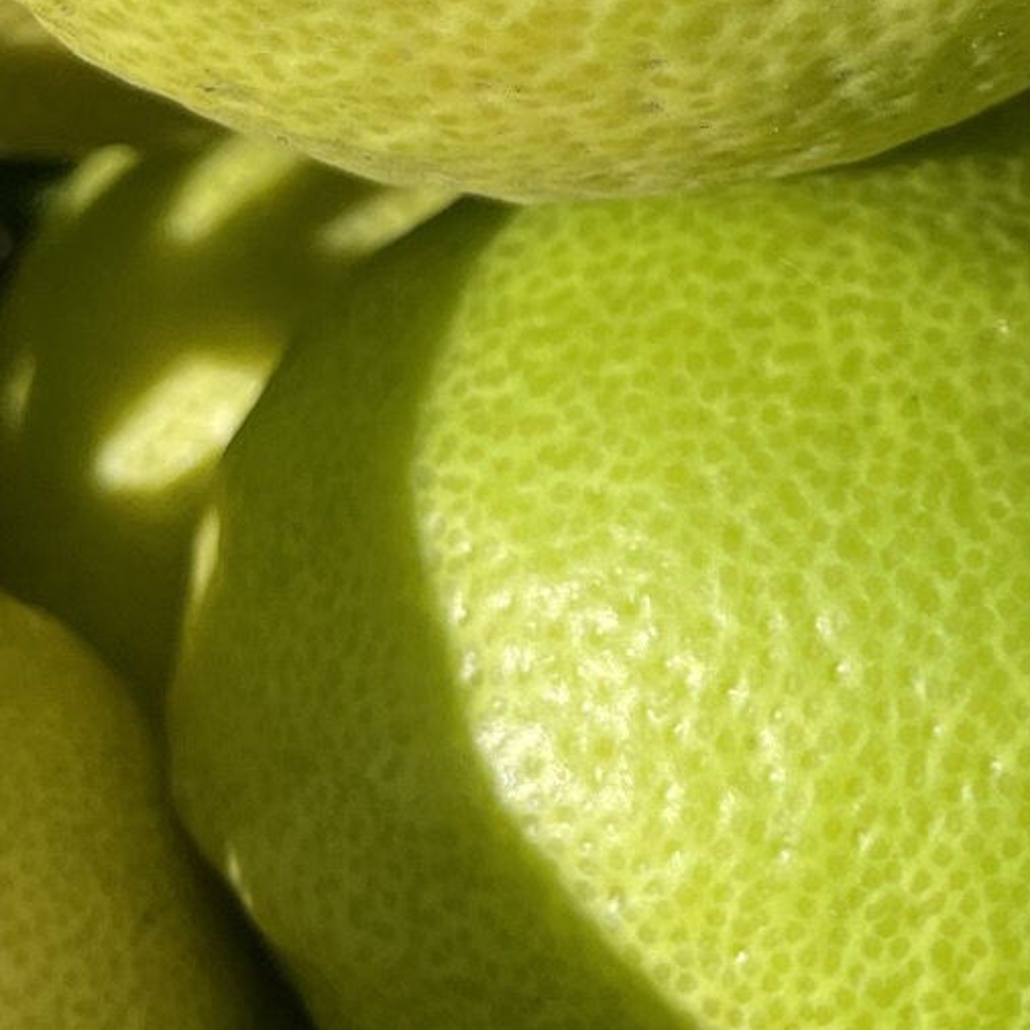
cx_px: 1221
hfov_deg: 17.8
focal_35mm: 93
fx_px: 3131
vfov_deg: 17.5
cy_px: -305
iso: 32
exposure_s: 1/4831
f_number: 1.6
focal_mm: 4.2
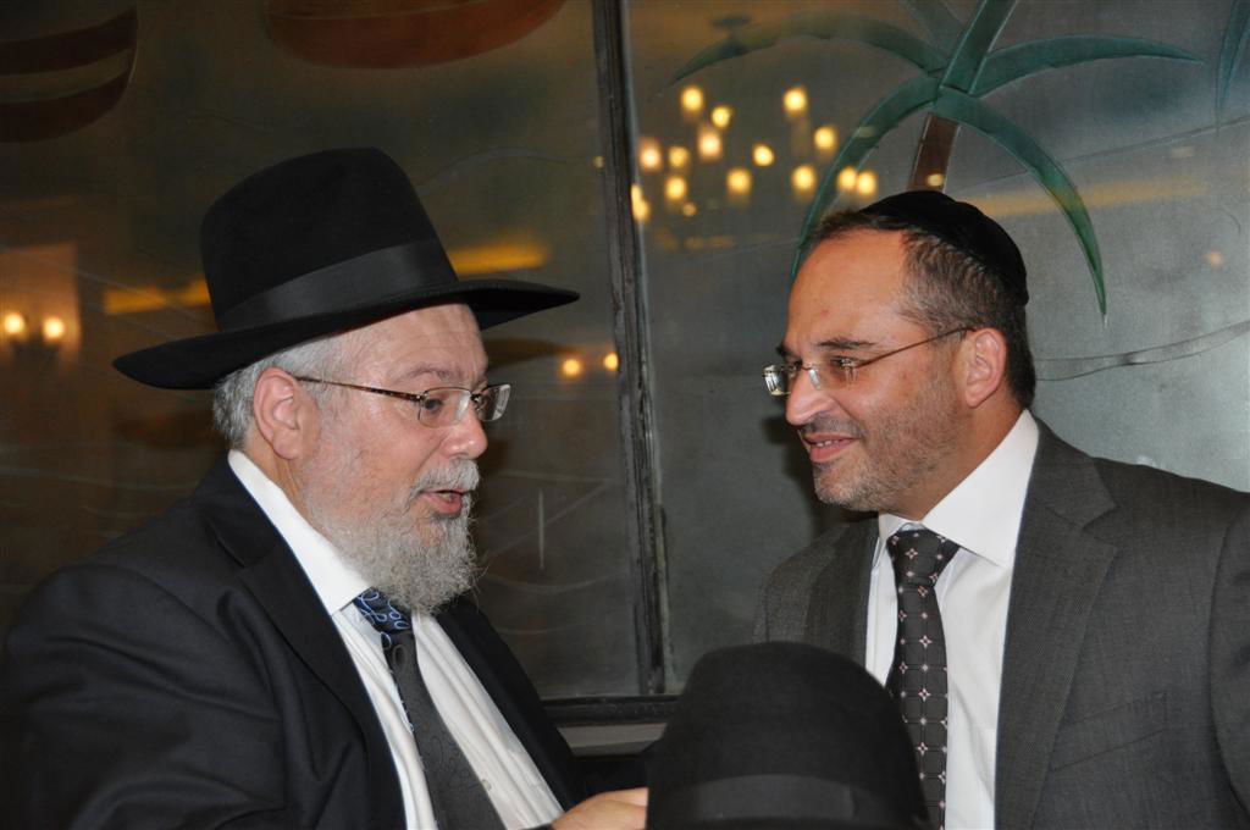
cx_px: 625
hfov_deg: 27.0
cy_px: 415
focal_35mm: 75
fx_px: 2601
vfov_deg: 18.1
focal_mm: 50
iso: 800
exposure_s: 1/60
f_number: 4.8
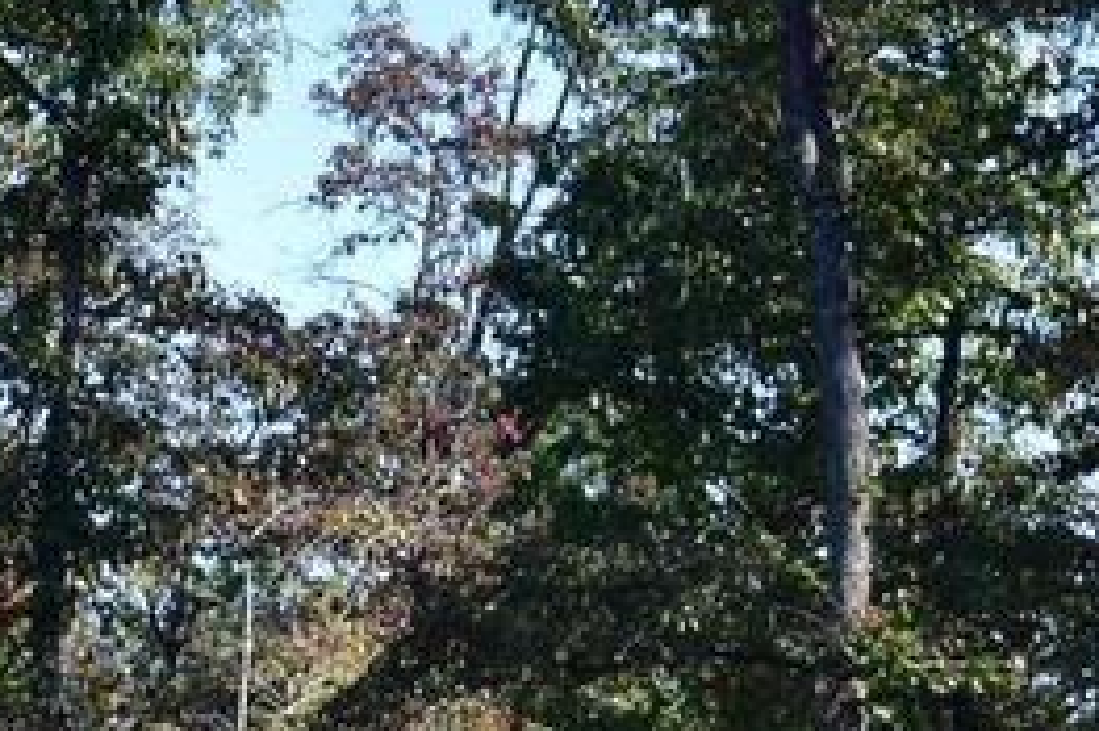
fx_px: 17542
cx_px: -54
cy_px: 944
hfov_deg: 3.6
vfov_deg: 2.4
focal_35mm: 575
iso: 360
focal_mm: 70
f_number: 6.3
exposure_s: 1/800
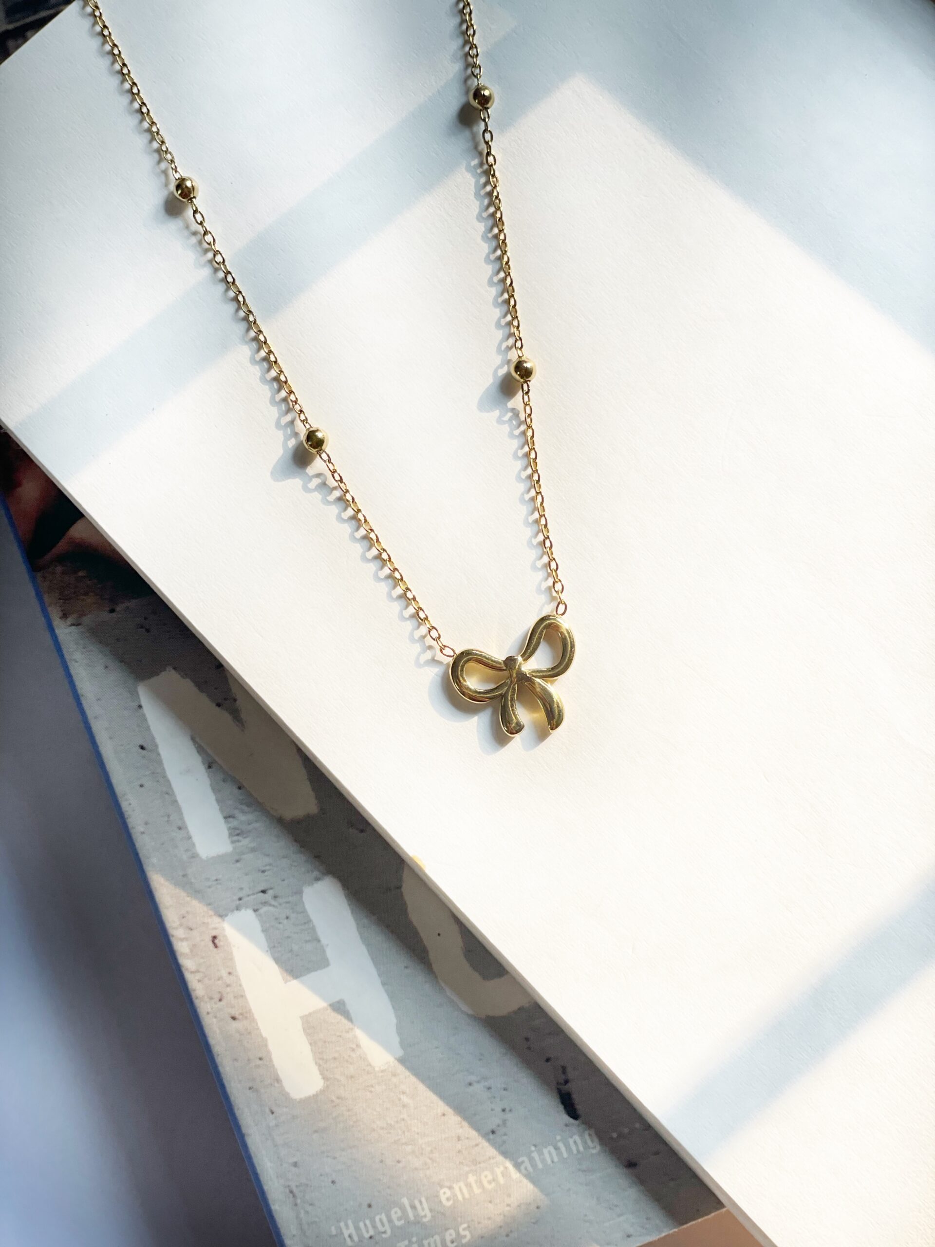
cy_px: 624
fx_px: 1873
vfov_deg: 36.8
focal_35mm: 52
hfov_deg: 28.0
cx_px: 468
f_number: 2
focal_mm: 6
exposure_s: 1/100
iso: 40
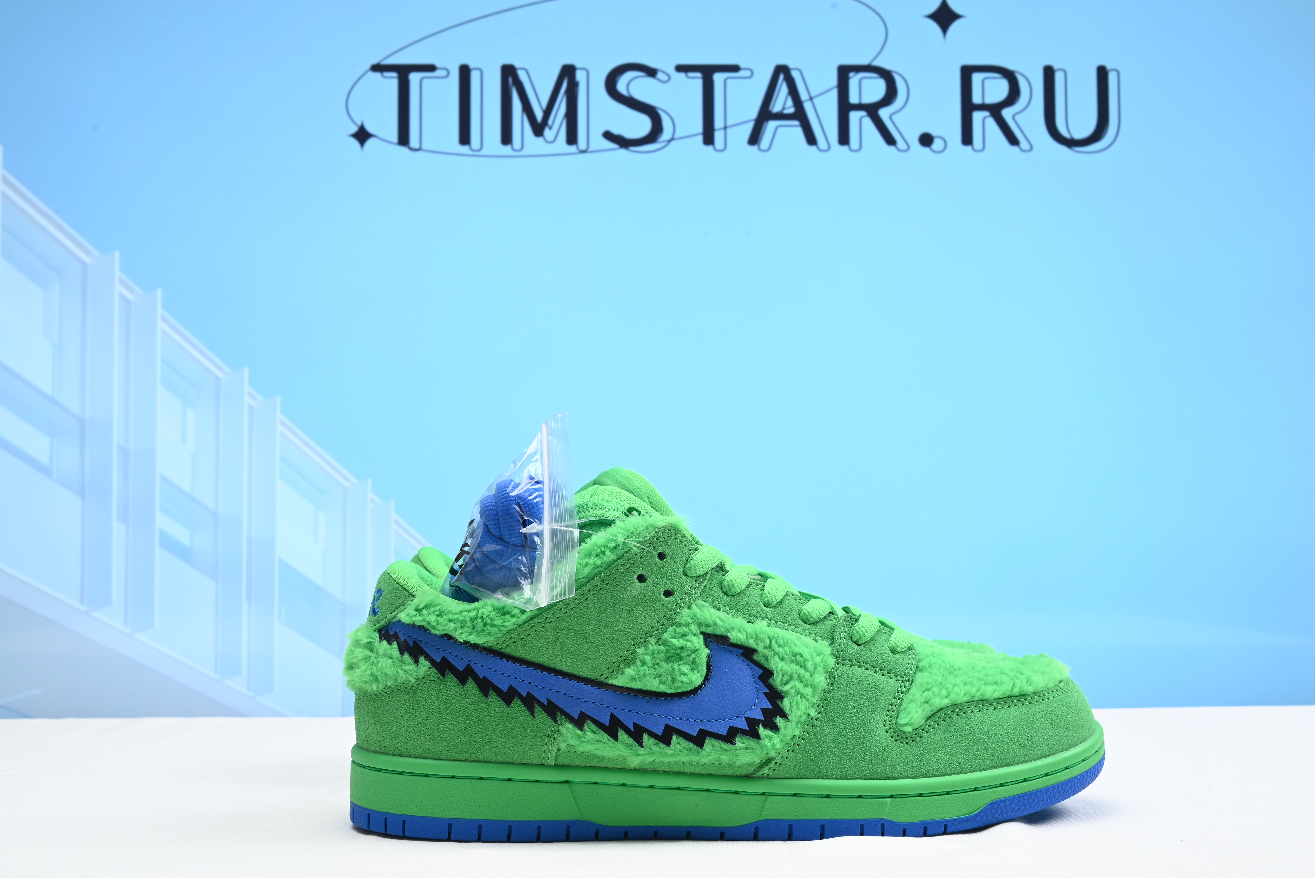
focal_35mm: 44
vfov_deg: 30.5
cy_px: 439
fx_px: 1608
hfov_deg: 44.5
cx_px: 658
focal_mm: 44
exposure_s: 1/2
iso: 100
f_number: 16
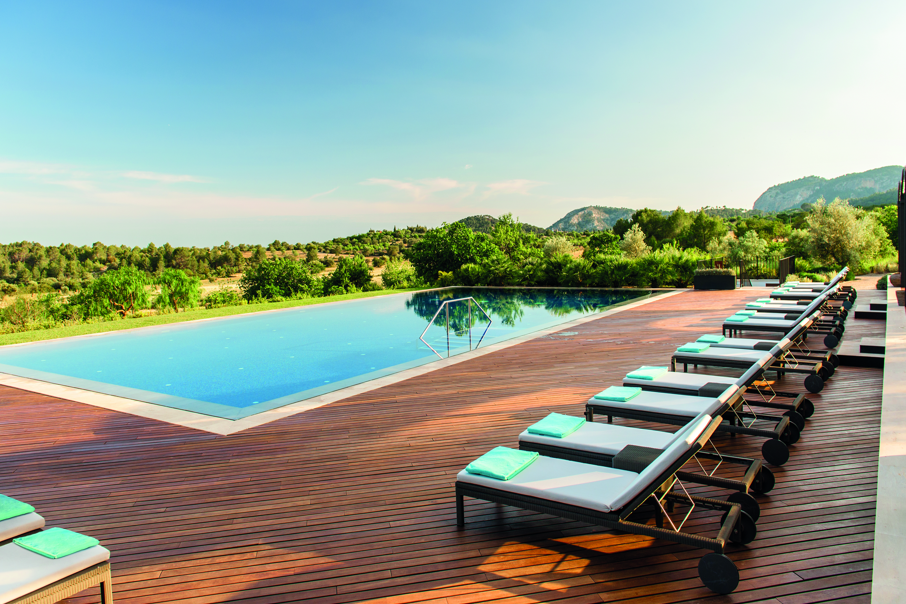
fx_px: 629
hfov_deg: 71.5
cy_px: 293
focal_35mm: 25
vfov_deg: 51.3
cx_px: 454
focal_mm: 24
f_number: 5.6
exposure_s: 1/100
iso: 200
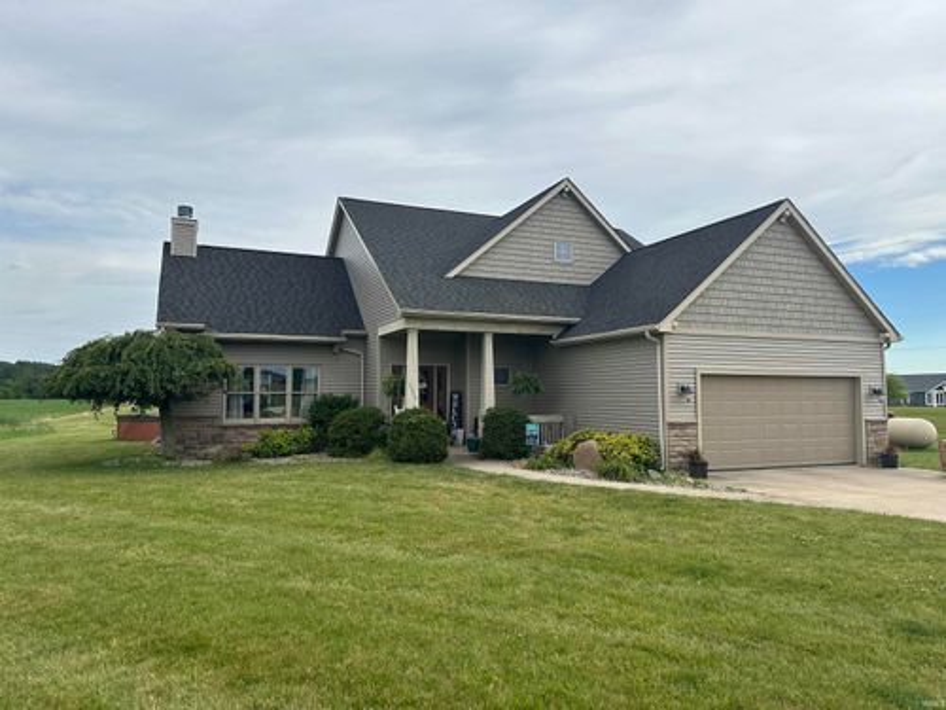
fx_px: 656
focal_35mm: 24
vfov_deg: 56.8
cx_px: 473
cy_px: 355
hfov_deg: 71.6
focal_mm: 6.86
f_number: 1.78
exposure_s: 1/4348
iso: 80
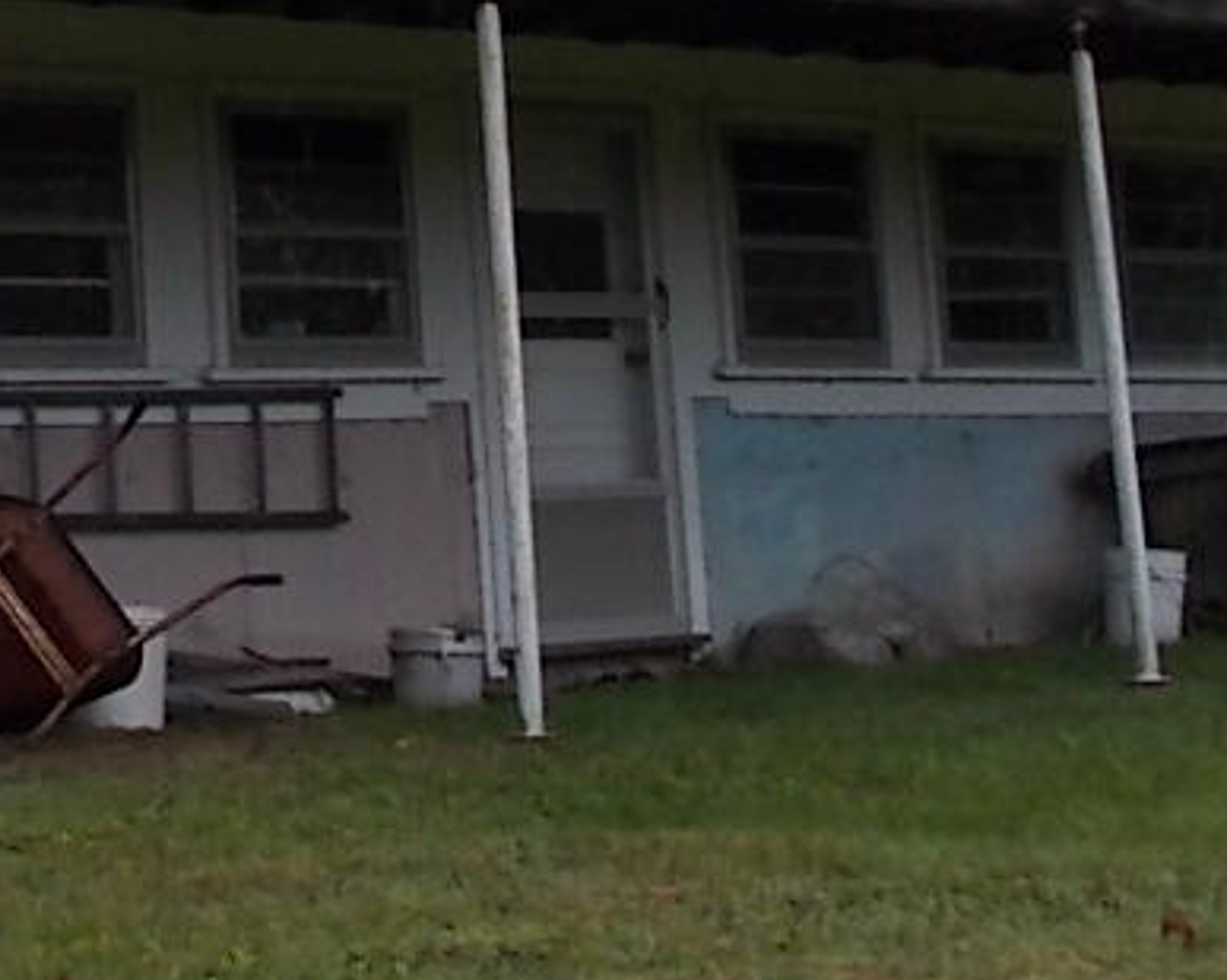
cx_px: 67
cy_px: -266
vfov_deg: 14.1
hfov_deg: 17.9
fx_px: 3810
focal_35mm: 105
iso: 100
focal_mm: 4.6
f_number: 3.2
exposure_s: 1/250
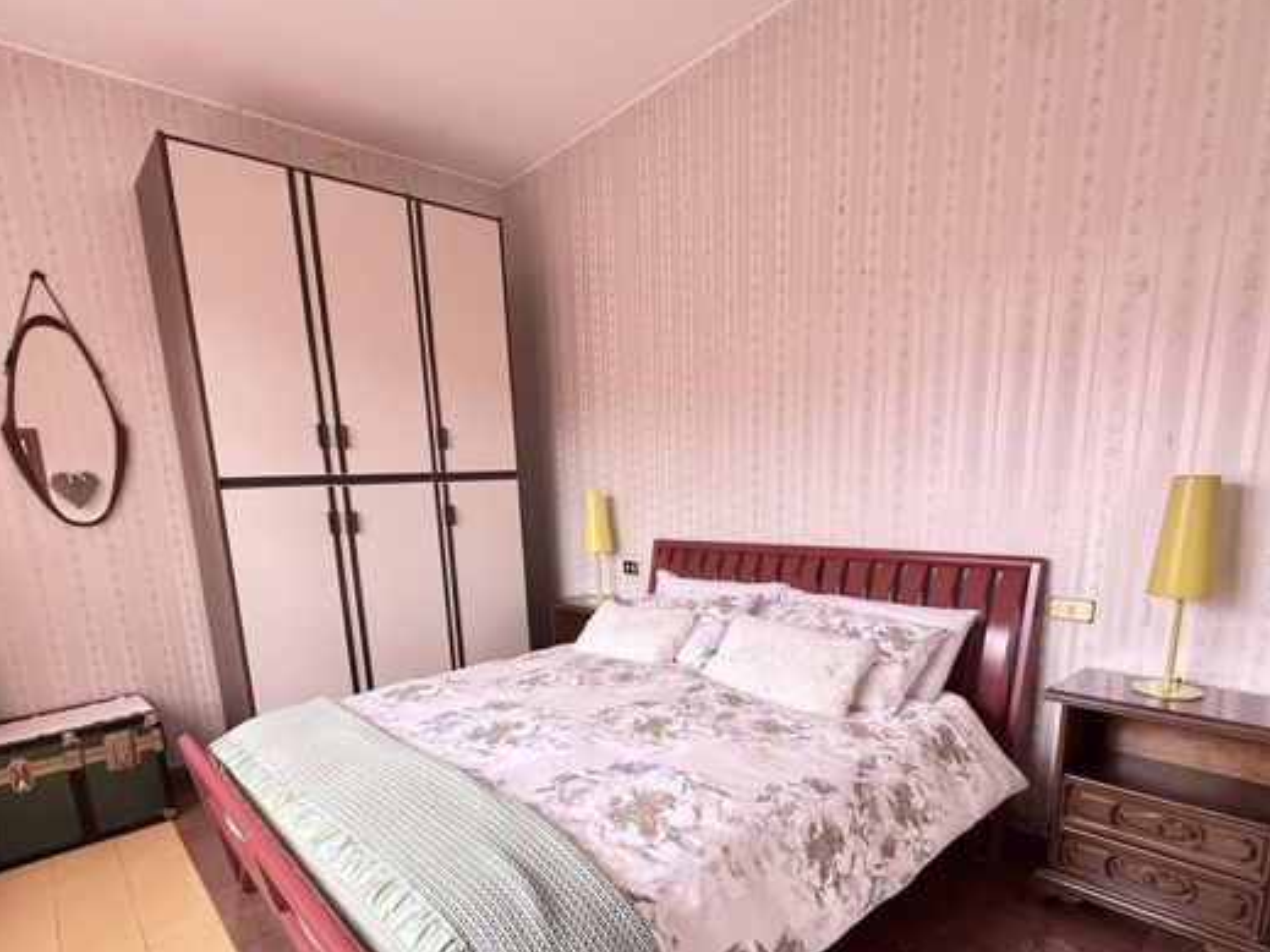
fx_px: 697
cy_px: 627
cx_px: 615
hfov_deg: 84.7
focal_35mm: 19
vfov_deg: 67.0
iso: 320
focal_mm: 2.22
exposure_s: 1/69
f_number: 2.2
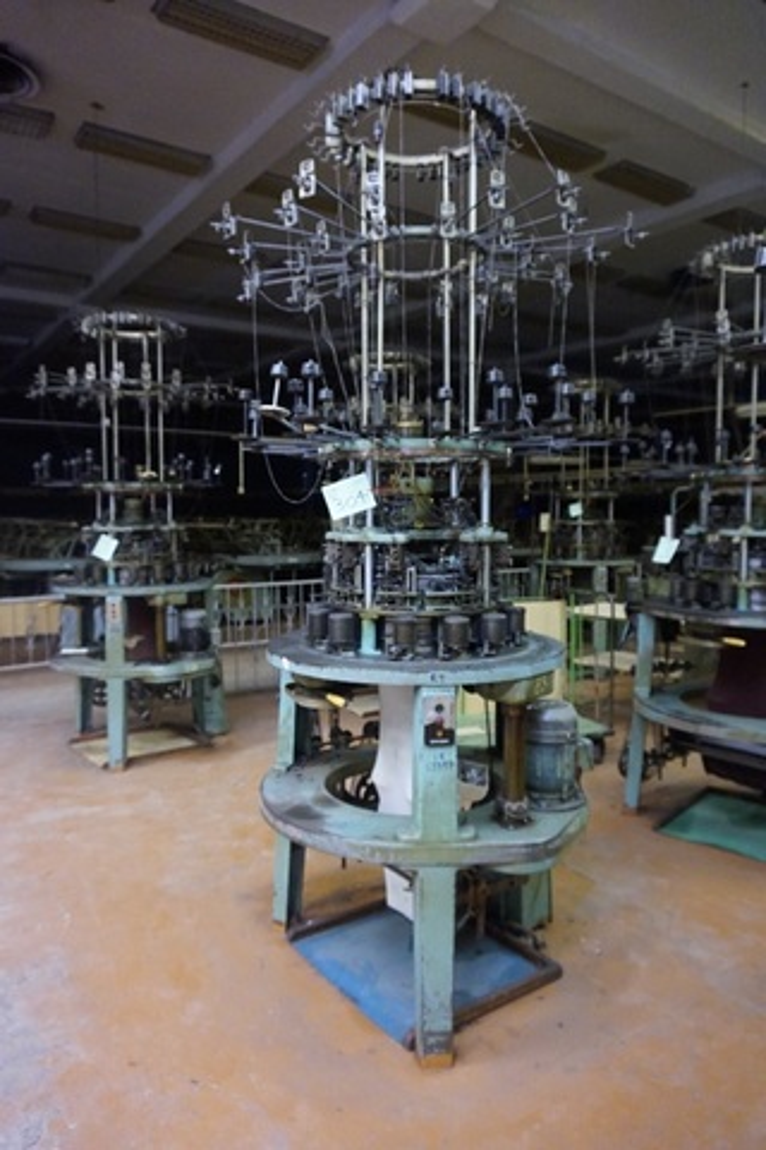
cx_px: 383
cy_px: 575
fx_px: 766
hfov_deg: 53.1
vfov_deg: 73.7
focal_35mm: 24
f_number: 3.5
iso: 3200
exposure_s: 1/40
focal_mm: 16
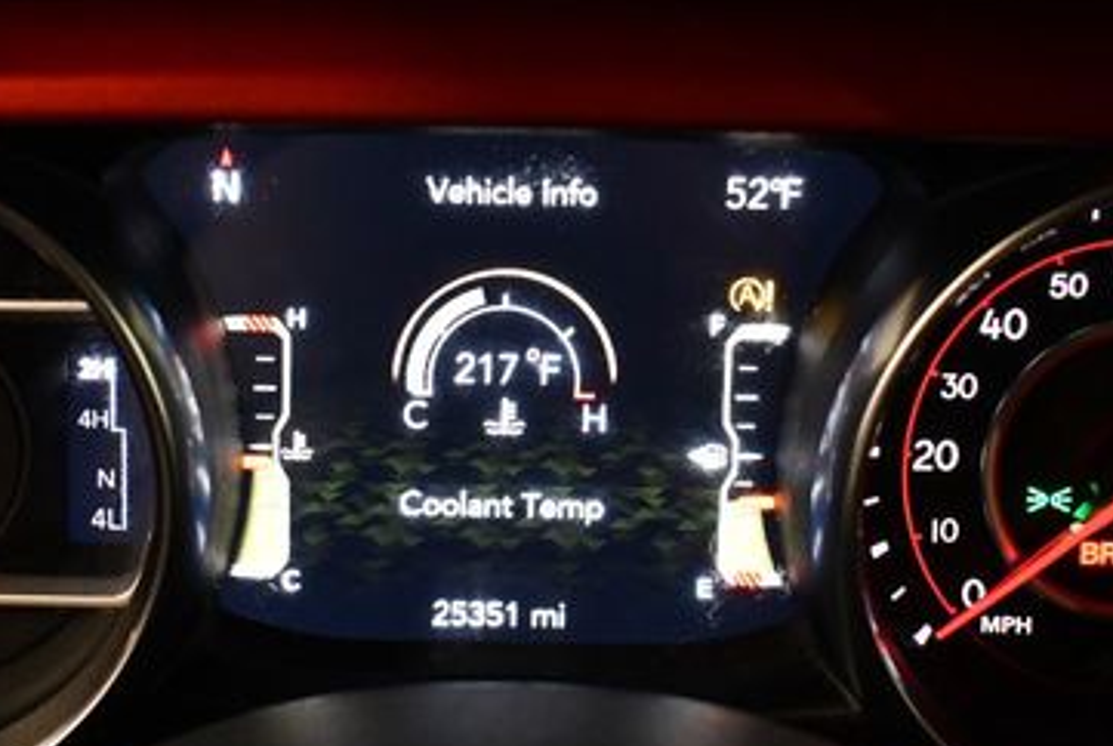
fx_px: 2199
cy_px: 418
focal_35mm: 71
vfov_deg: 19.3
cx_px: 429
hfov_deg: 28.3
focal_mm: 20
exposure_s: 1/125
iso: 1800
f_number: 3.5
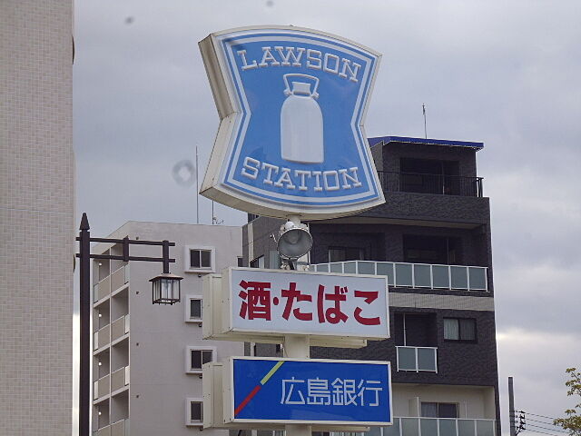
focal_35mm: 120
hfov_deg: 16.4
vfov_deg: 12.3
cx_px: 290
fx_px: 2014
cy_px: 218
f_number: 6.9
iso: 125
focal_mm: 21.5
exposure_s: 1/125
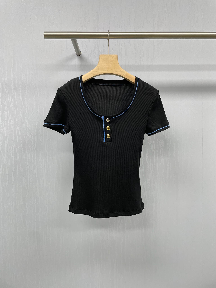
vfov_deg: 67.3
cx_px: 108
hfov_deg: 53.1
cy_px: 144
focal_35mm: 26
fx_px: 216
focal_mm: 4.2
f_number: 1.6
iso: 80
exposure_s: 1/100
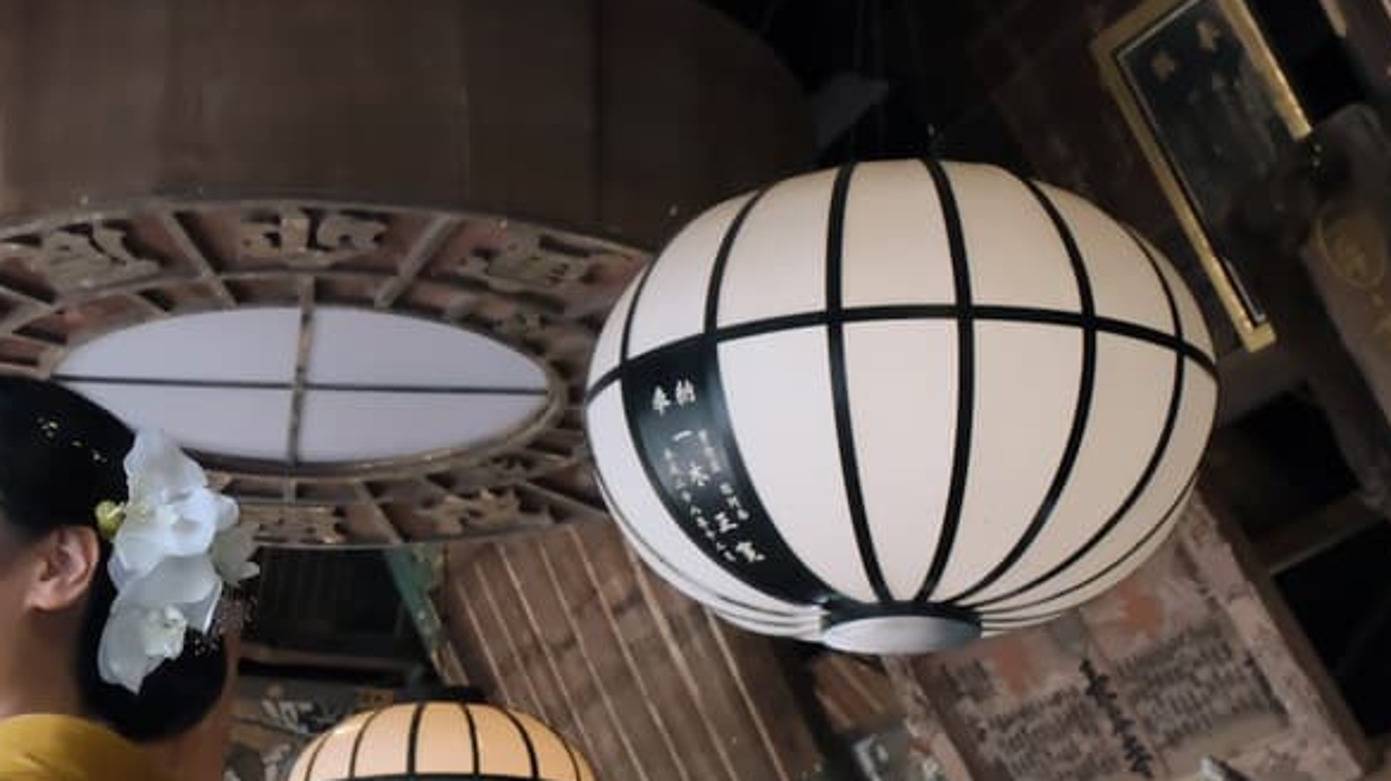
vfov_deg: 13.0
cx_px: -26
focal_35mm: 93
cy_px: 562
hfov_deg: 22.0
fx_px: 3429
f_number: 5
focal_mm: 24
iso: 3200
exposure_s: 1/125
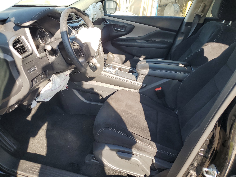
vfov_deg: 53.1
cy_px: 88
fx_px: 177
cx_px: 118
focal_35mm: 26
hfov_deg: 67.3
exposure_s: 1/370
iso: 50
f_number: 1.5
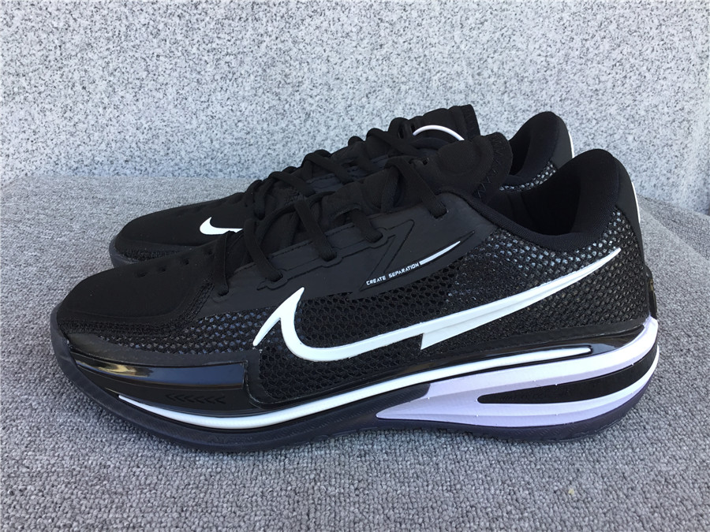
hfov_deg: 58.4
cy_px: 266
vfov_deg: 45.4
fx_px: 636
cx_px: 355
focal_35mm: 31
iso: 25
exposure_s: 1/108
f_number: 2.4
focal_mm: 3.3
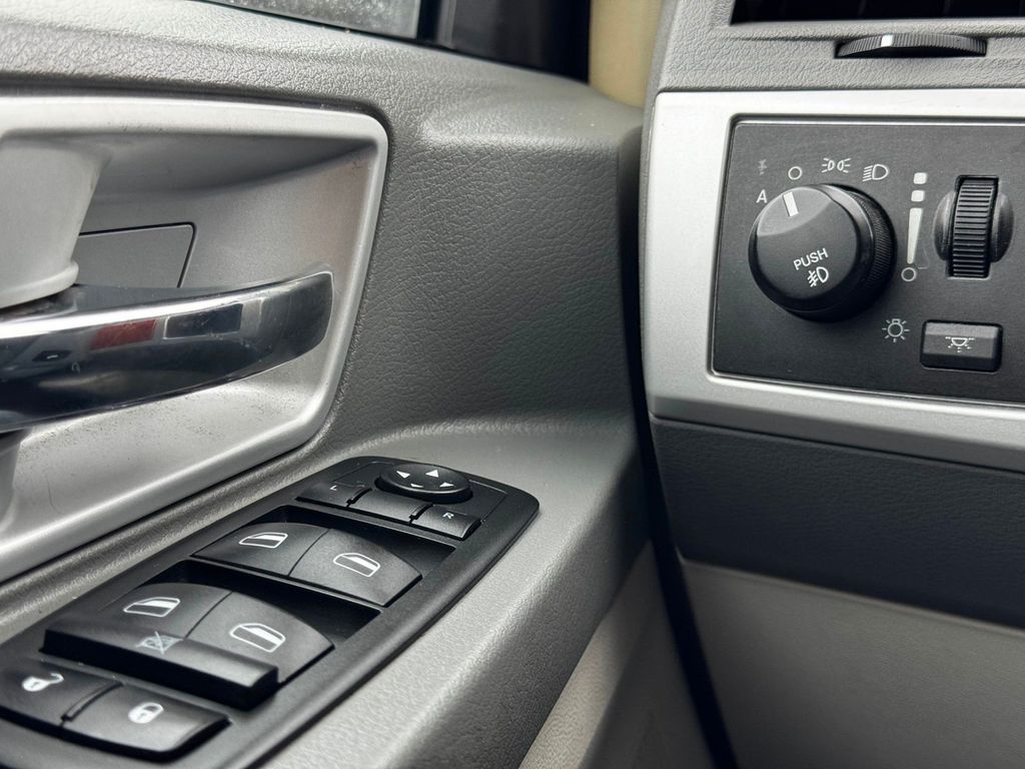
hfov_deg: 39.7
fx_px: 1421
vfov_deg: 30.3
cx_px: 512
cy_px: 384
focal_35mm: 48
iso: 100
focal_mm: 6.76
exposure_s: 1/83
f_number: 1.78
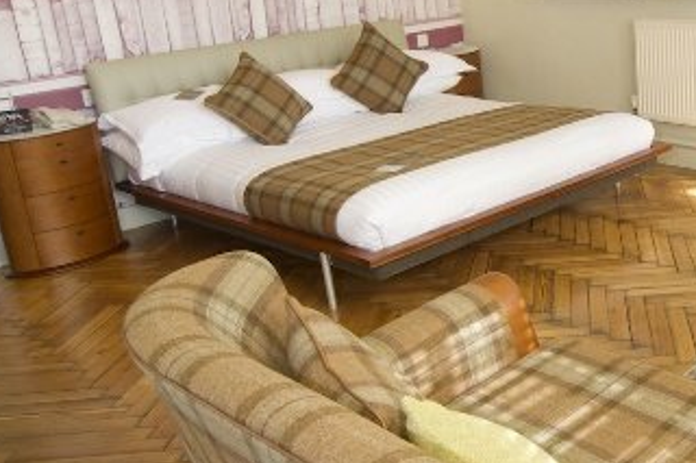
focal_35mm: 45
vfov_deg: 29.6
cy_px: 150
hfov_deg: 38.6
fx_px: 870
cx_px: 700
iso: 200
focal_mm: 18
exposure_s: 1/2.5
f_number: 13
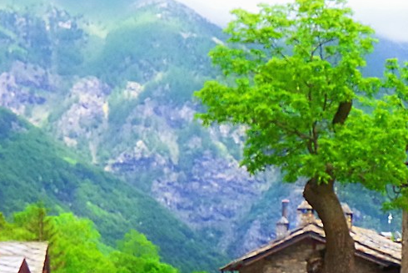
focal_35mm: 147
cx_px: 669
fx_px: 1666
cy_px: 208
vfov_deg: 9.3
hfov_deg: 13.0
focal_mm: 30
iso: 1600
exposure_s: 1/1000
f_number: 8
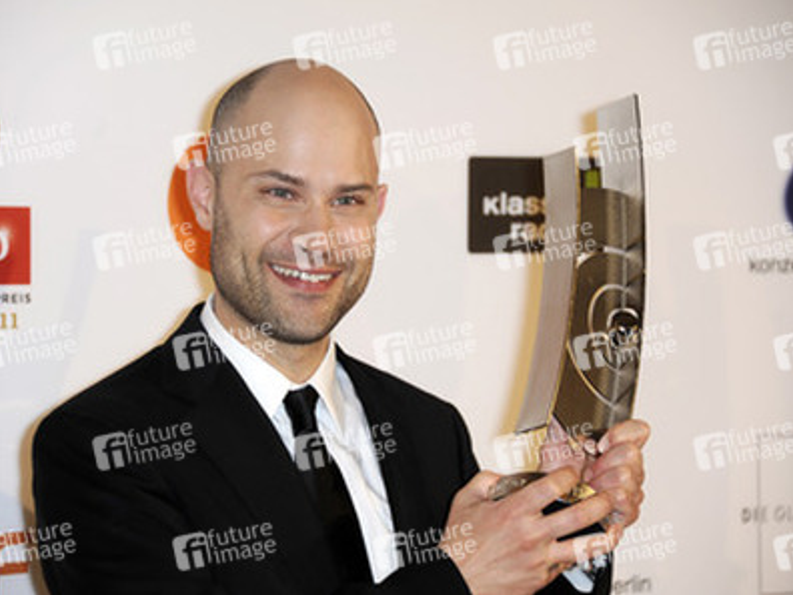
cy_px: 296
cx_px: 371
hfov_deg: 11.3
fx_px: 4009
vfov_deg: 8.5
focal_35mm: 175
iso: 800
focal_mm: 160
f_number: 5.6
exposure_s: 1/125
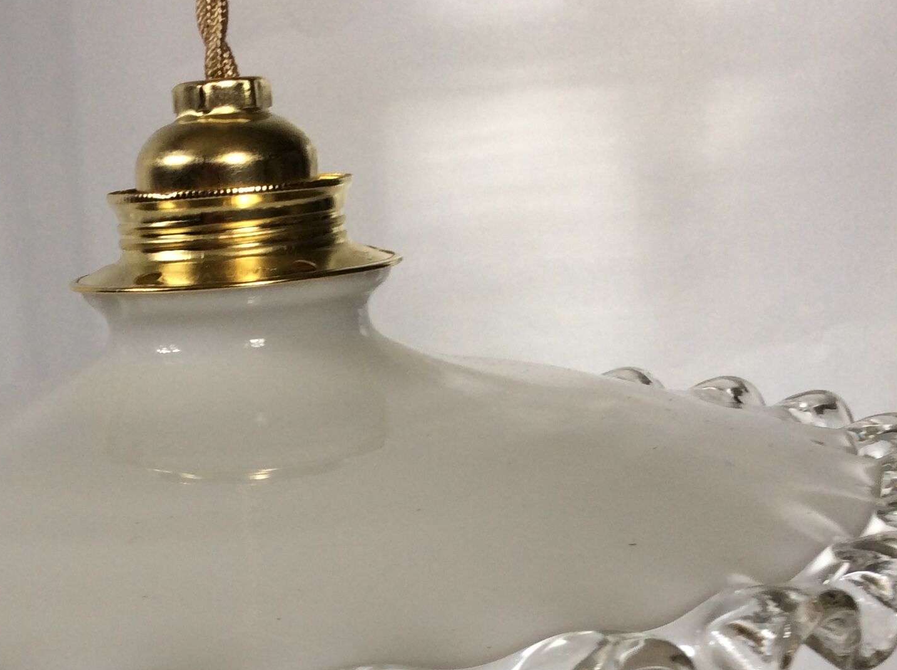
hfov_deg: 32.8
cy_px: 550
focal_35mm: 58
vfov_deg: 24.7
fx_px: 1501
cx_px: 252
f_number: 2.4
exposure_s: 1/50
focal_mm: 3.3
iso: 32
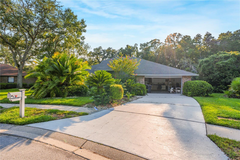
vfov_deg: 73.7
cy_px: 80
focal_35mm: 16
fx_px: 107
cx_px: 120
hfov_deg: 96.7
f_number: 9
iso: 200
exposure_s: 1/400
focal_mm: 16
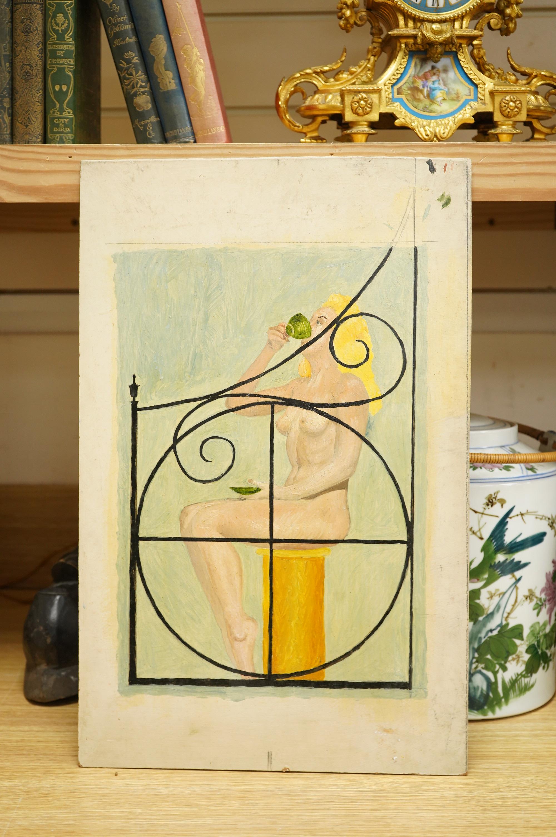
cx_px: 278
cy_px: 418
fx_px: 1276
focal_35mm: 55
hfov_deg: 24.6
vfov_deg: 36.3
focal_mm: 55
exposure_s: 1/80
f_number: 5.6
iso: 2000
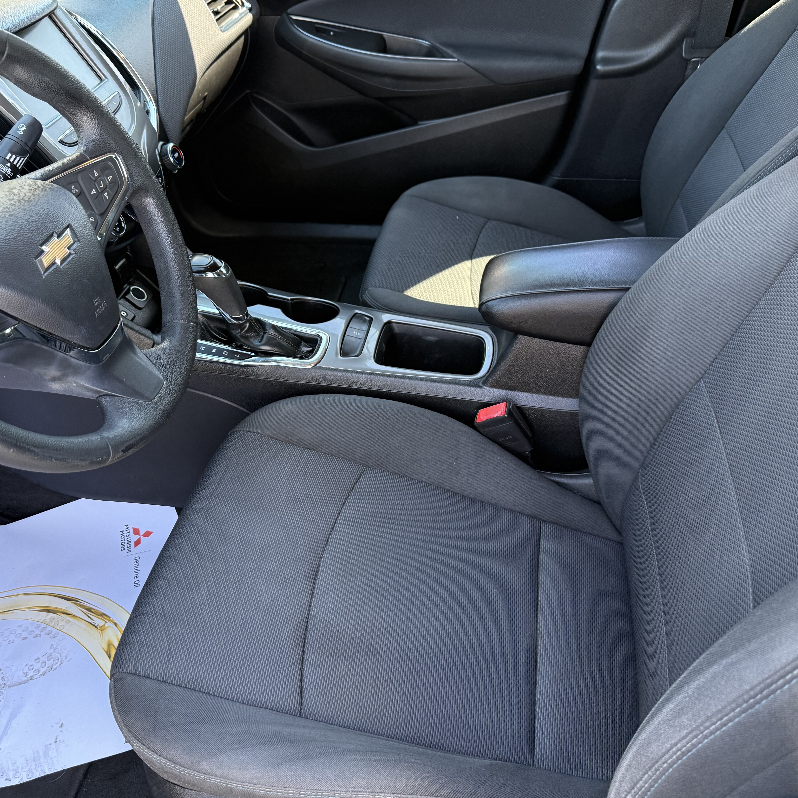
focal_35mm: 29
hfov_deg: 55.5
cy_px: 400
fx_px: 756
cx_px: 363
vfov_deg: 55.6
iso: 200
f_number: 1.78
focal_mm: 6.76
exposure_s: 1/142
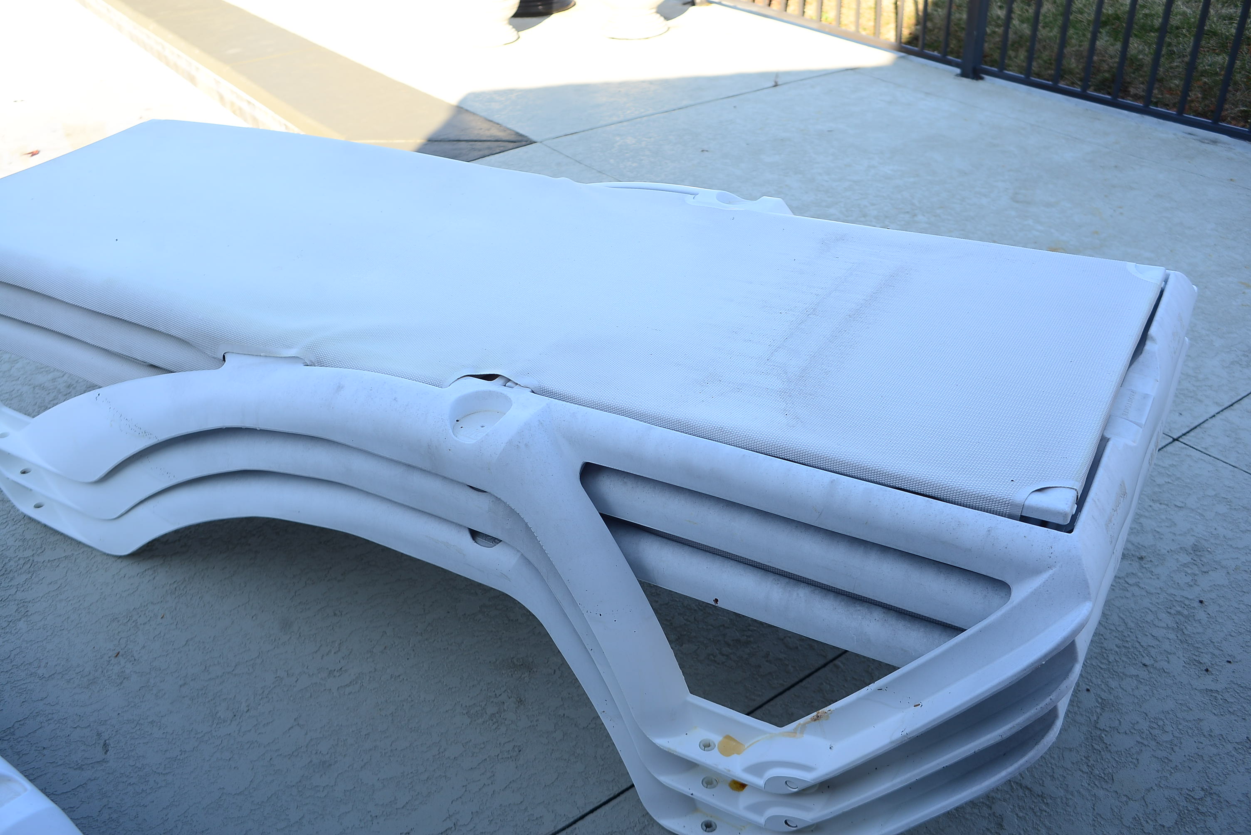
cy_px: 418
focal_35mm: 32
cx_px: 626
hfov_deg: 58.7
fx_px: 1112
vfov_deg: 41.1
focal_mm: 32
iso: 160
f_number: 6.3
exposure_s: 1/200
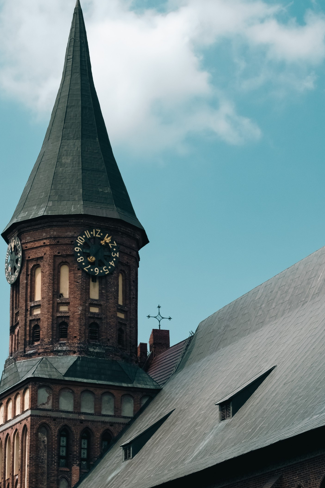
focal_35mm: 93
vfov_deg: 21.8
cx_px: 186
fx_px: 1259
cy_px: 321
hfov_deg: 14.7
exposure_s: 1/4000
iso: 640
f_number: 4
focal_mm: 32.1
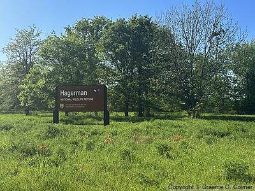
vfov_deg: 30.3
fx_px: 354
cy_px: 96
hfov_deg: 39.7
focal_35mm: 48
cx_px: 128
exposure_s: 1/2976
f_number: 1.78
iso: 64
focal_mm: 6.86
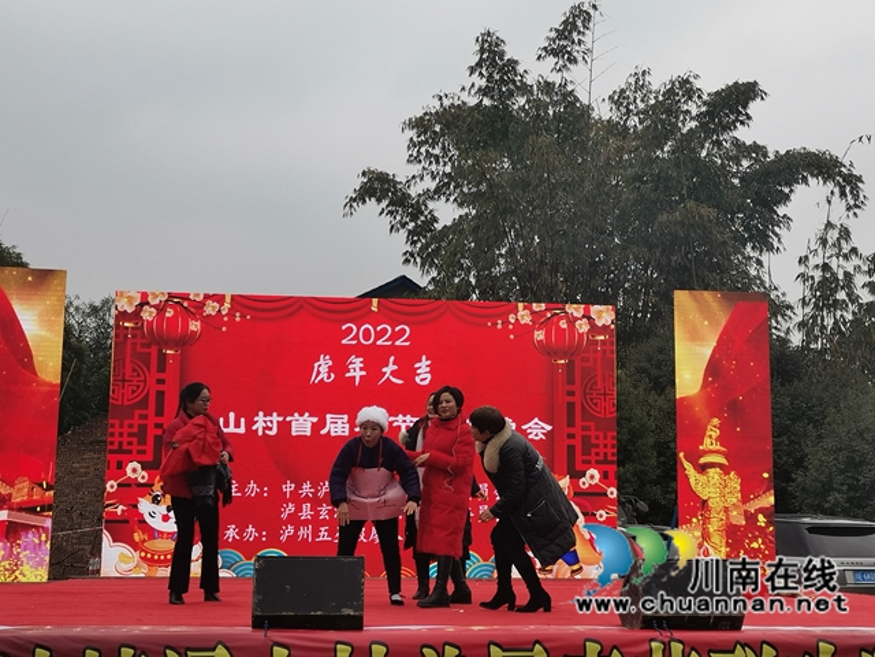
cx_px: 438
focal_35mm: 52
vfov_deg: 28.0
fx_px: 1314
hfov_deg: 36.8
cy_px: 328
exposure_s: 1/302
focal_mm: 4.75
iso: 50
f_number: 1.8
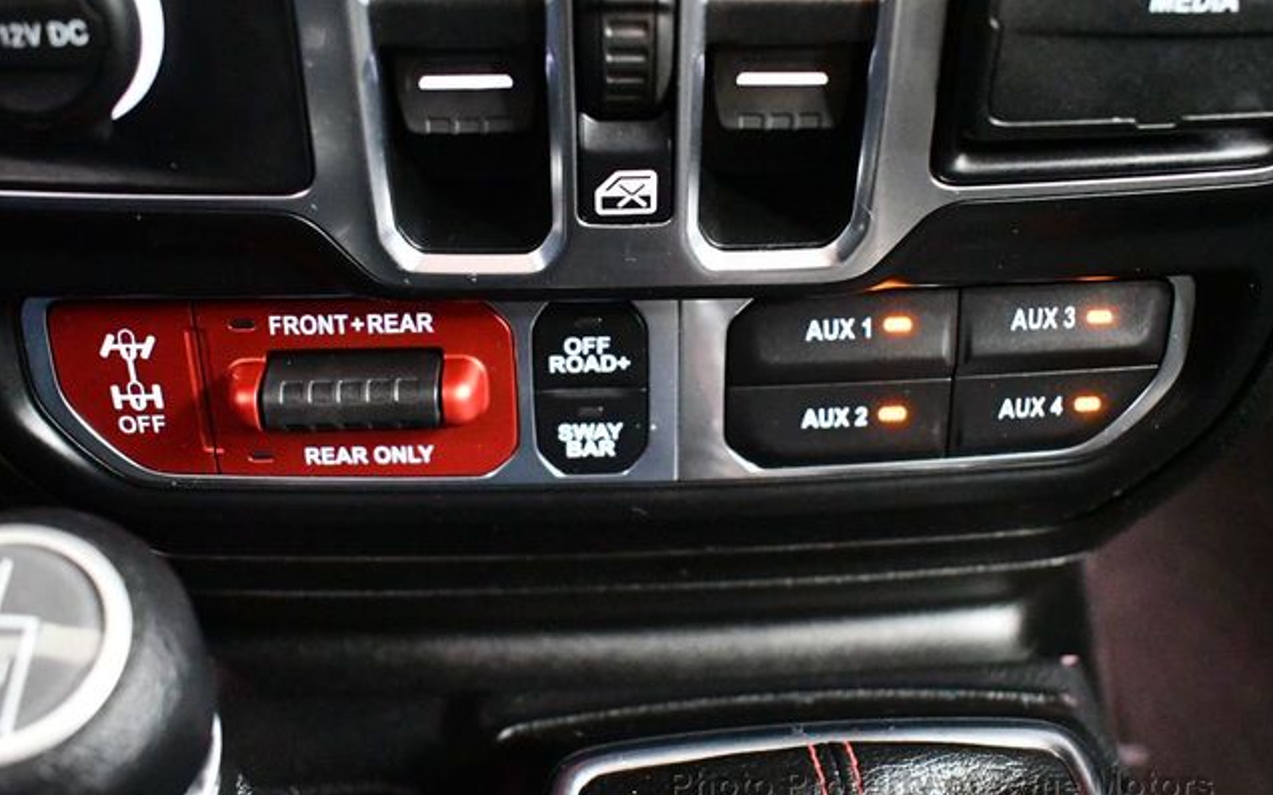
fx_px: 1283
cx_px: 639
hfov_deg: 52.8
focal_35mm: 37
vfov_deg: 34.4
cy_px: 393
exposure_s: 1/50
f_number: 3.5
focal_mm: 18
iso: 12800
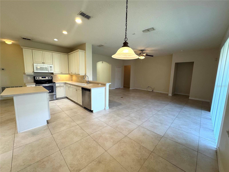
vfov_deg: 85.7
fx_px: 93
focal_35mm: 14
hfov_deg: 102.1
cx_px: 114
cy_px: 86
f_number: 2.2
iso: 160
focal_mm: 2.22
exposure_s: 1/120
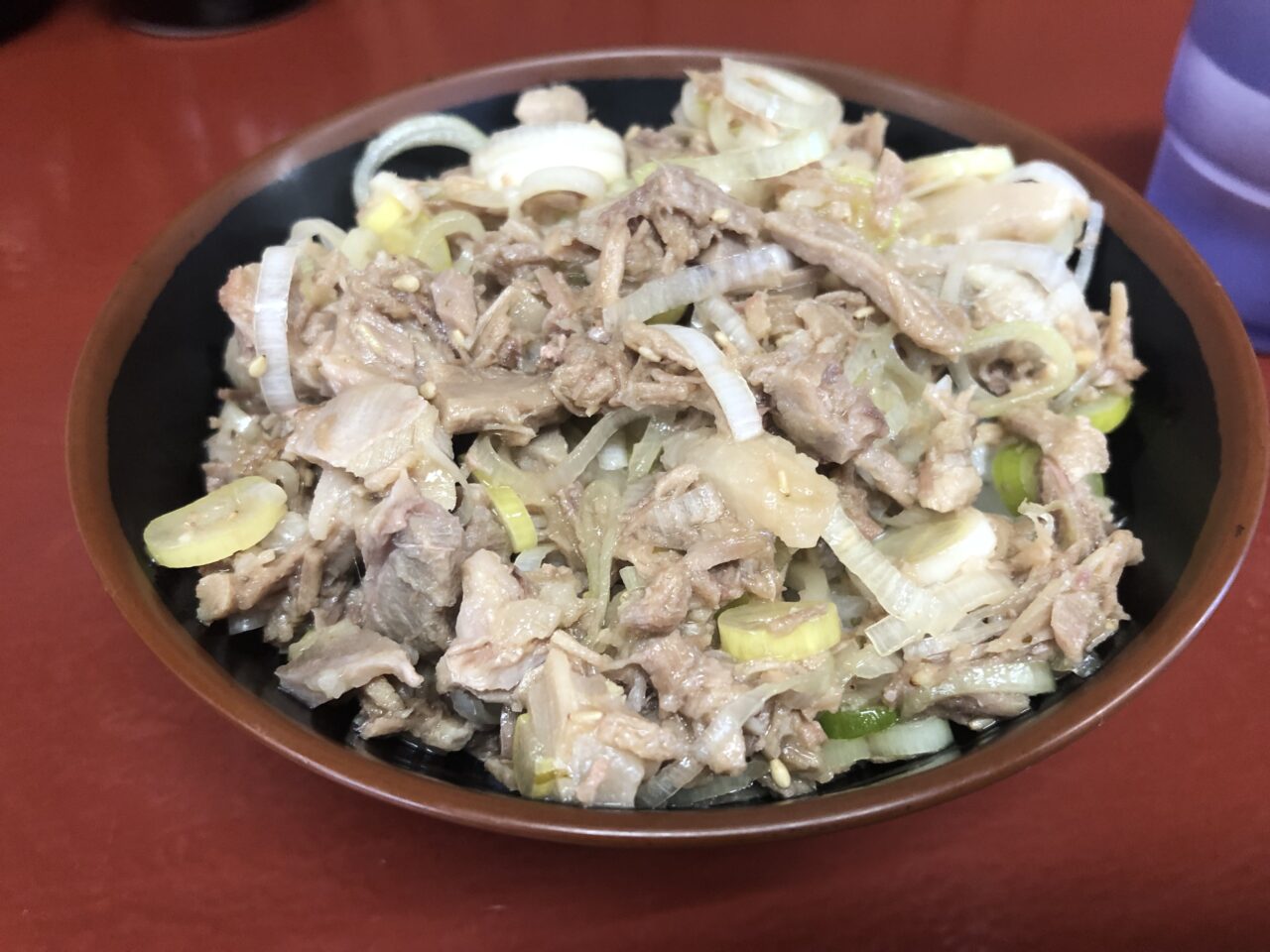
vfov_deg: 49.7
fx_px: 1027
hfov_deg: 63.4
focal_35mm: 28
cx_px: 635
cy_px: 476
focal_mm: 4
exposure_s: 1/17
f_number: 1.8
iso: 50
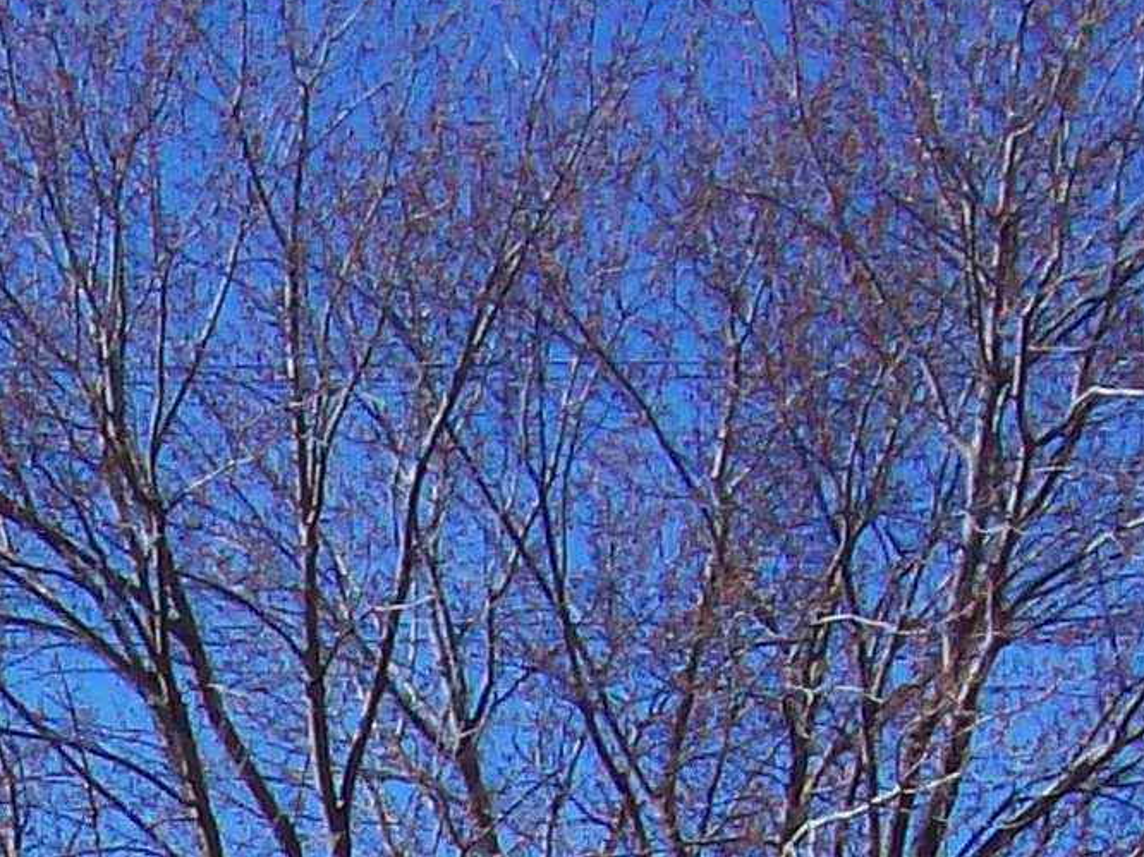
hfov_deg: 12.1
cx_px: -716
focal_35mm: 154
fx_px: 5088
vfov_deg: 9.0
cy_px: 1783
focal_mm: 6
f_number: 4.8
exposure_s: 1/527
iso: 80
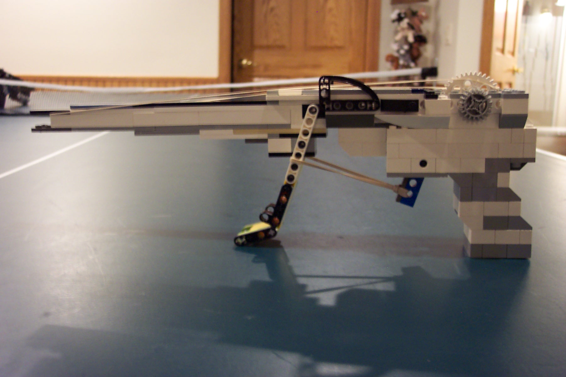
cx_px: 283
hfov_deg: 50.7
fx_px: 597
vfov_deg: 35.1
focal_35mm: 38
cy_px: 188
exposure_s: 1/10
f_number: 2.8
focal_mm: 8
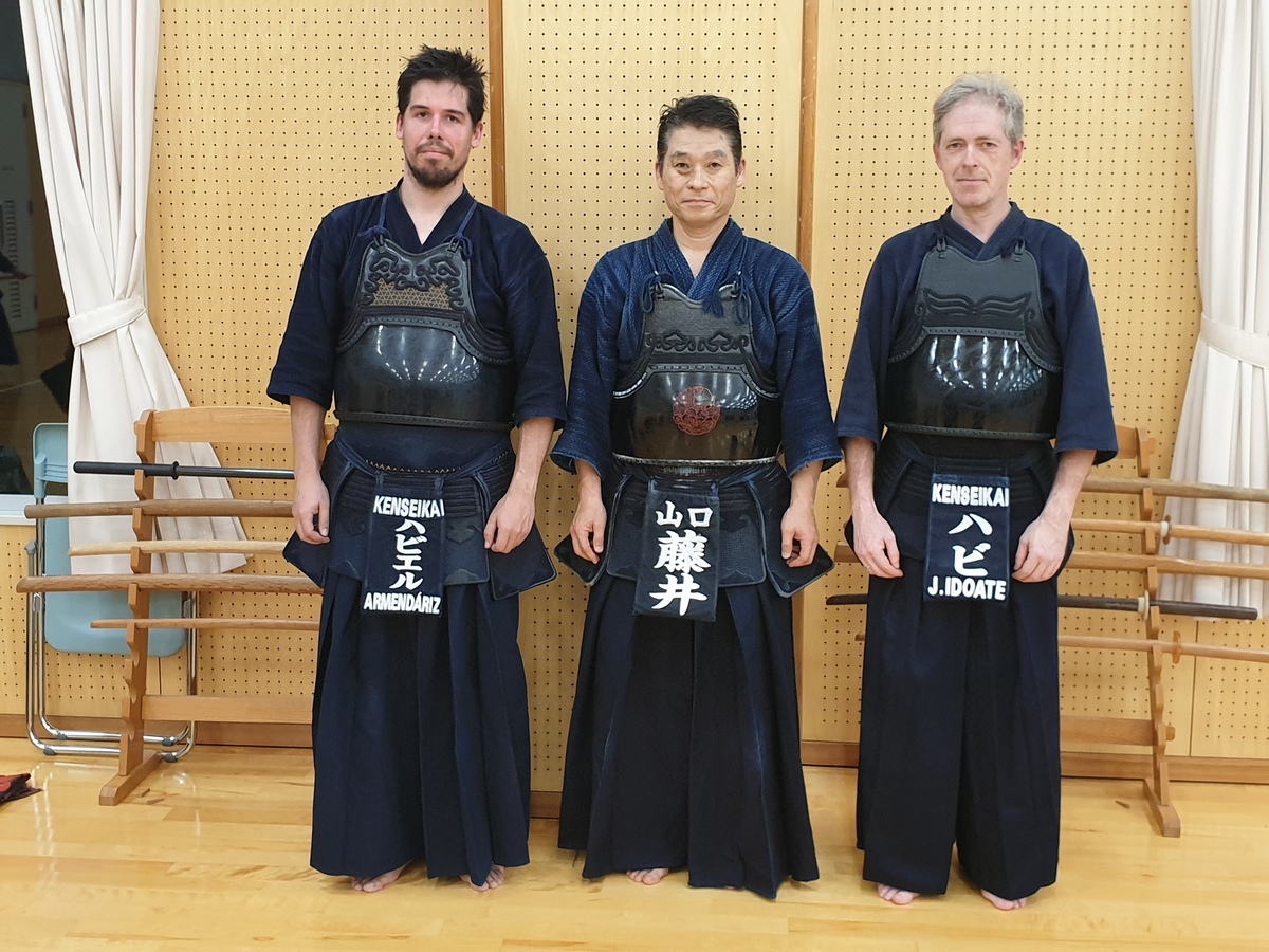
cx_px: 634
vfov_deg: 53.1
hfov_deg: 67.3
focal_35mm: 26
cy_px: 476
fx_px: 953
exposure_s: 1/60
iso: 200
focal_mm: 4.3
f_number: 2.4
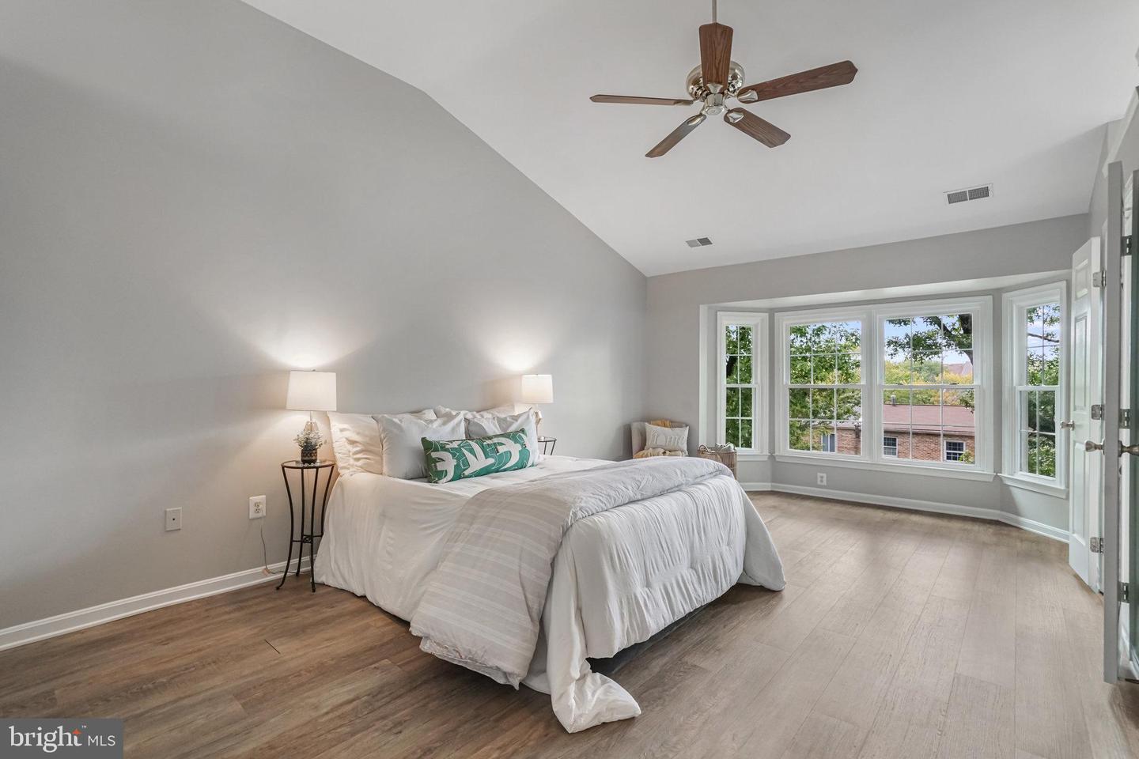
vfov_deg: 73.7
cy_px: 380
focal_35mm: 16
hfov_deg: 96.7
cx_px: 570
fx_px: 506
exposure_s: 1/500
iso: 1250
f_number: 8
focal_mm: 16
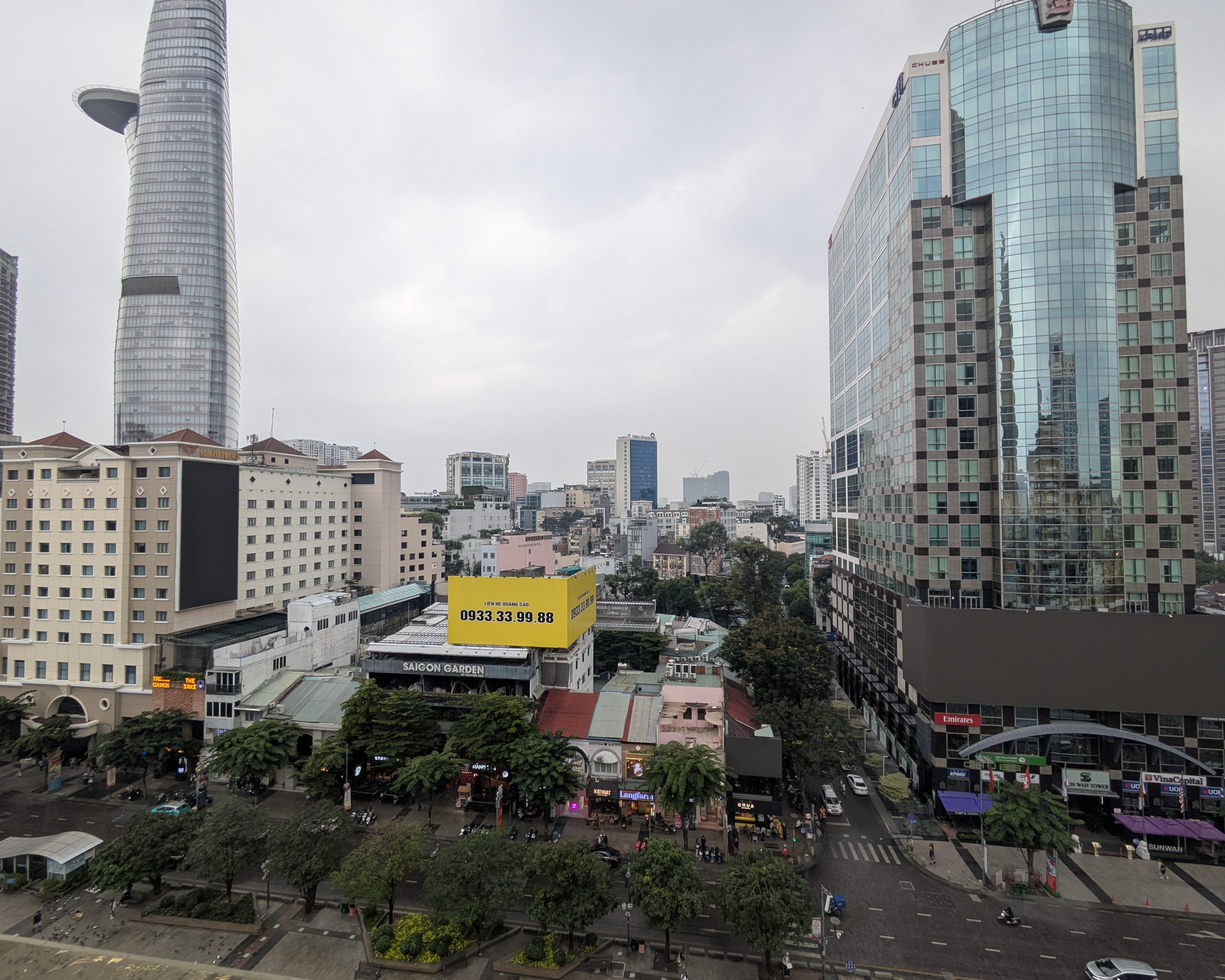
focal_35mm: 15
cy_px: 491
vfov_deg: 84.0
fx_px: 544
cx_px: 622
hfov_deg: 96.8
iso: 52
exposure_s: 1/308
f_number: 2.2
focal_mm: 1.83
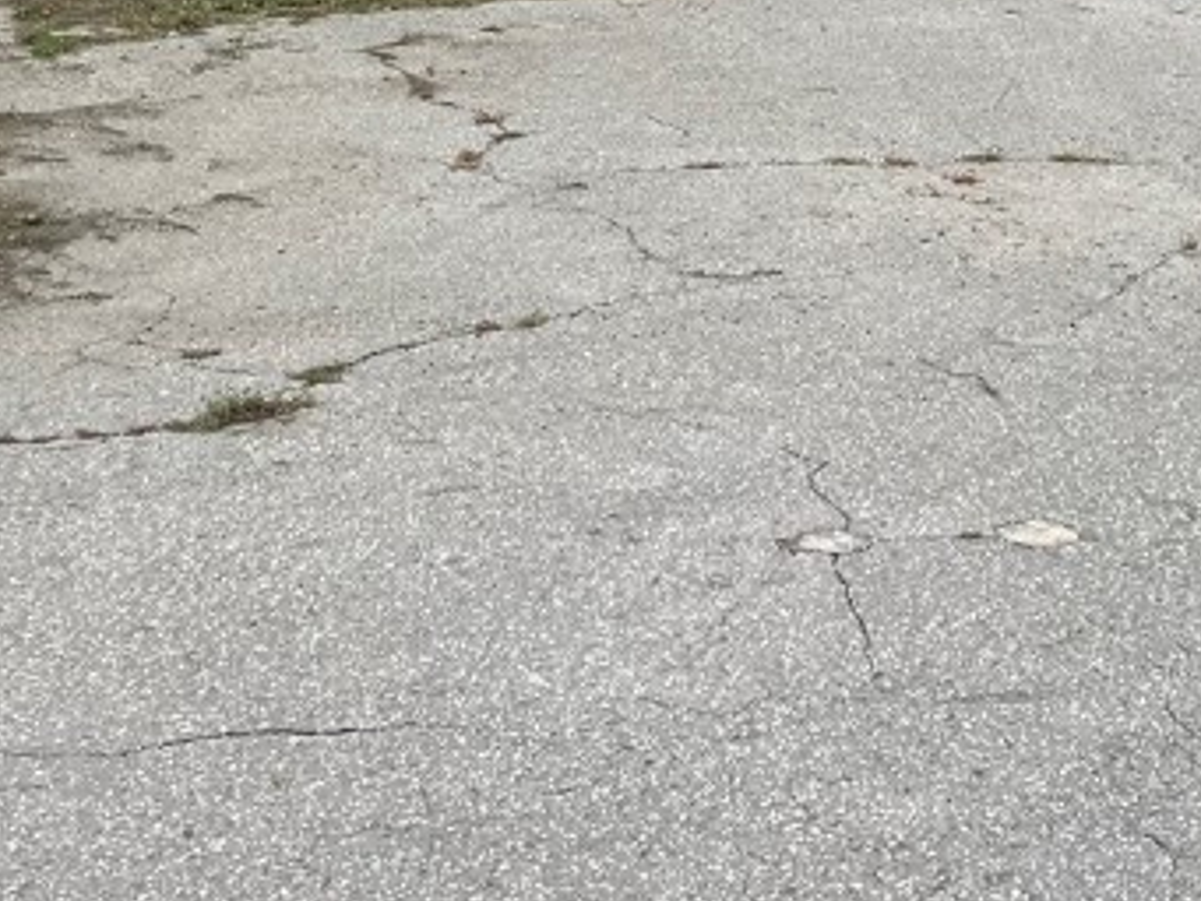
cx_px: 549
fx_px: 2707
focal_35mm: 78
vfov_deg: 17.5
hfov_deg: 25.0
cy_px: -334
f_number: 1.5
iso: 50
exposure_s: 1/3165
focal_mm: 5.7
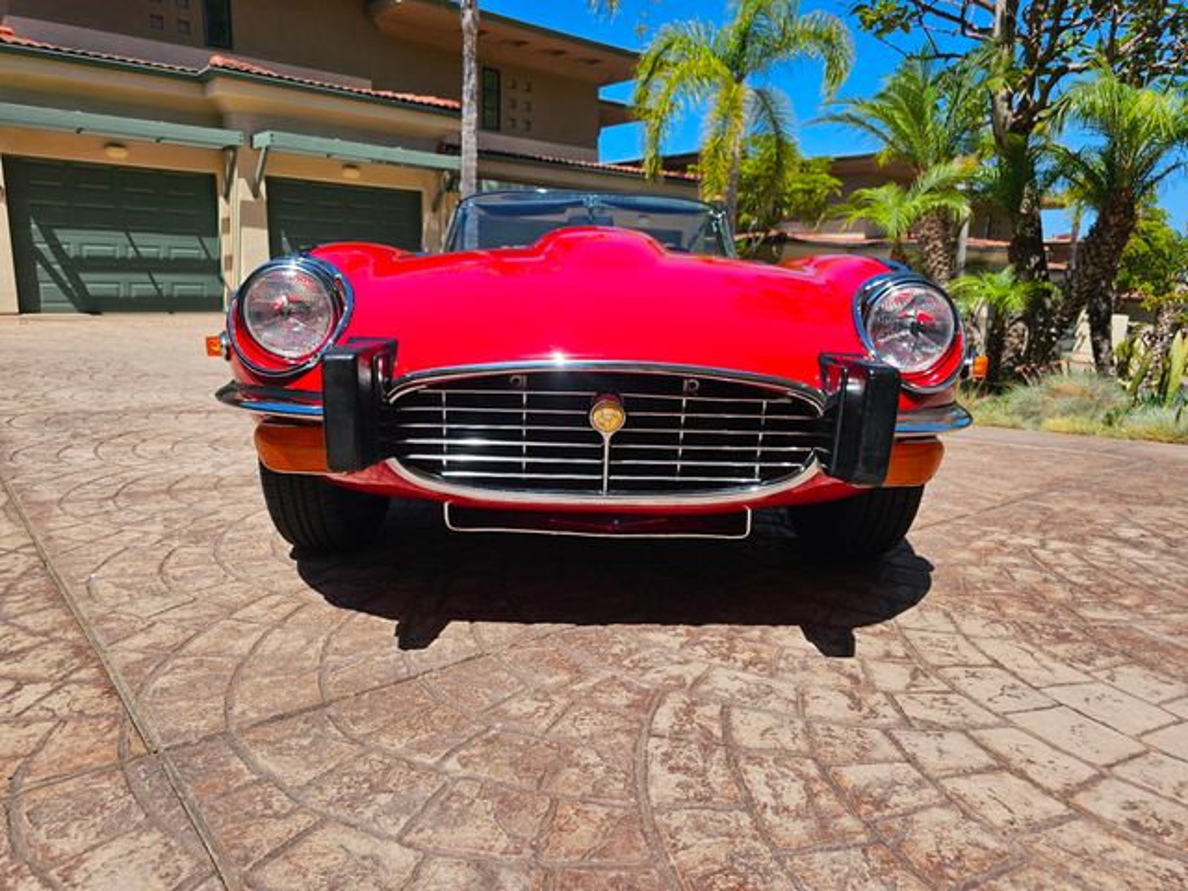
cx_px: 594
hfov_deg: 73.9
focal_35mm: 23
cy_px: 446
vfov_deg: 58.9
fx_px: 789
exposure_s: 1/880
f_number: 1.7
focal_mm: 6.3
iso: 10
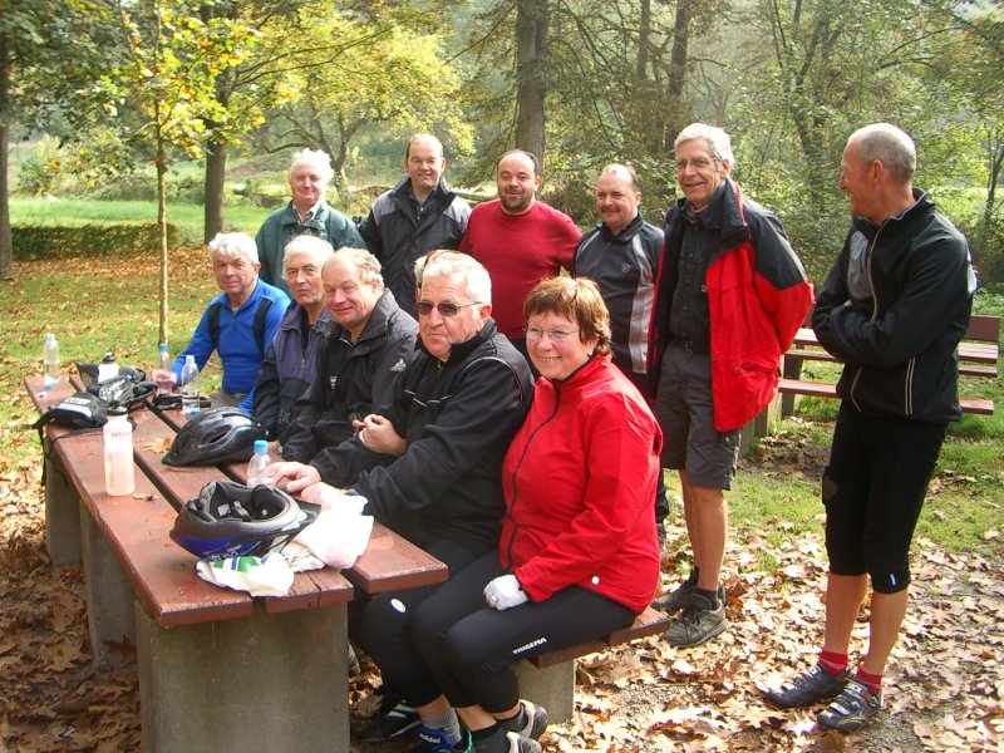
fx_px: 1015
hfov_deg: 52.6
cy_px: 376
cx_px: 502
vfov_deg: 40.7
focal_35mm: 35
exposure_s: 1/125
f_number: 2.6
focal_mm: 5.8
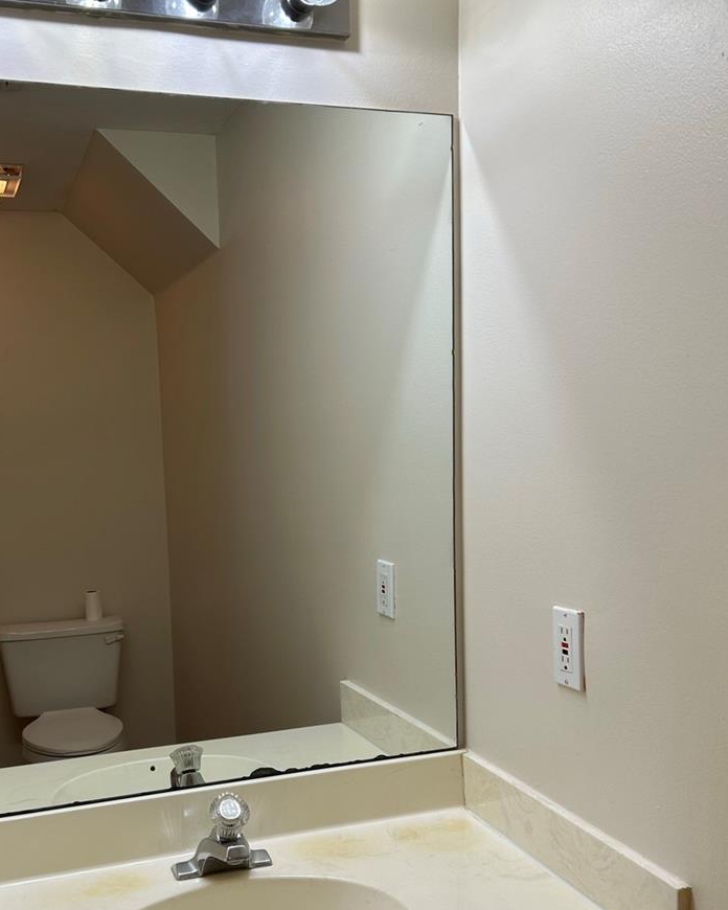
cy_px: 559
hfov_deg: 41.9
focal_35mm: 35
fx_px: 943
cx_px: 267
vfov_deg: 51.1
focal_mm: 5.7
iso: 40
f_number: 1.5
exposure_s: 1/171
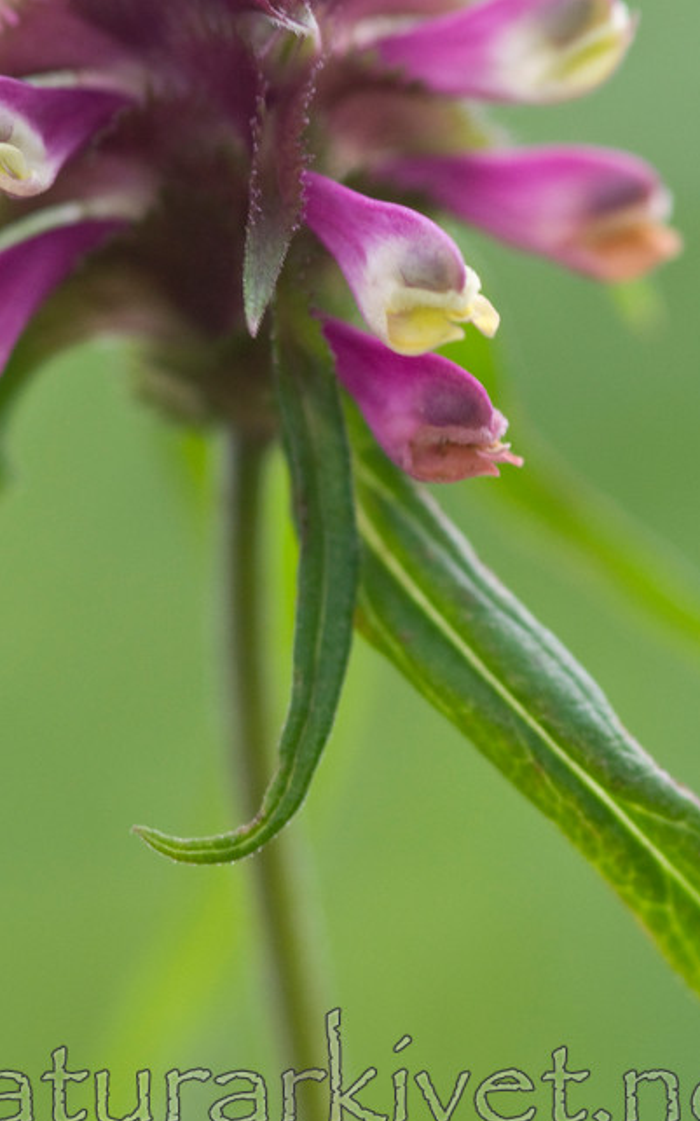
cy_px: 342
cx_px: 286
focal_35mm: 250
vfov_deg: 8.4
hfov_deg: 5.3
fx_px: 7628
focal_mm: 105
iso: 320
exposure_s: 1/100
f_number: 5.6
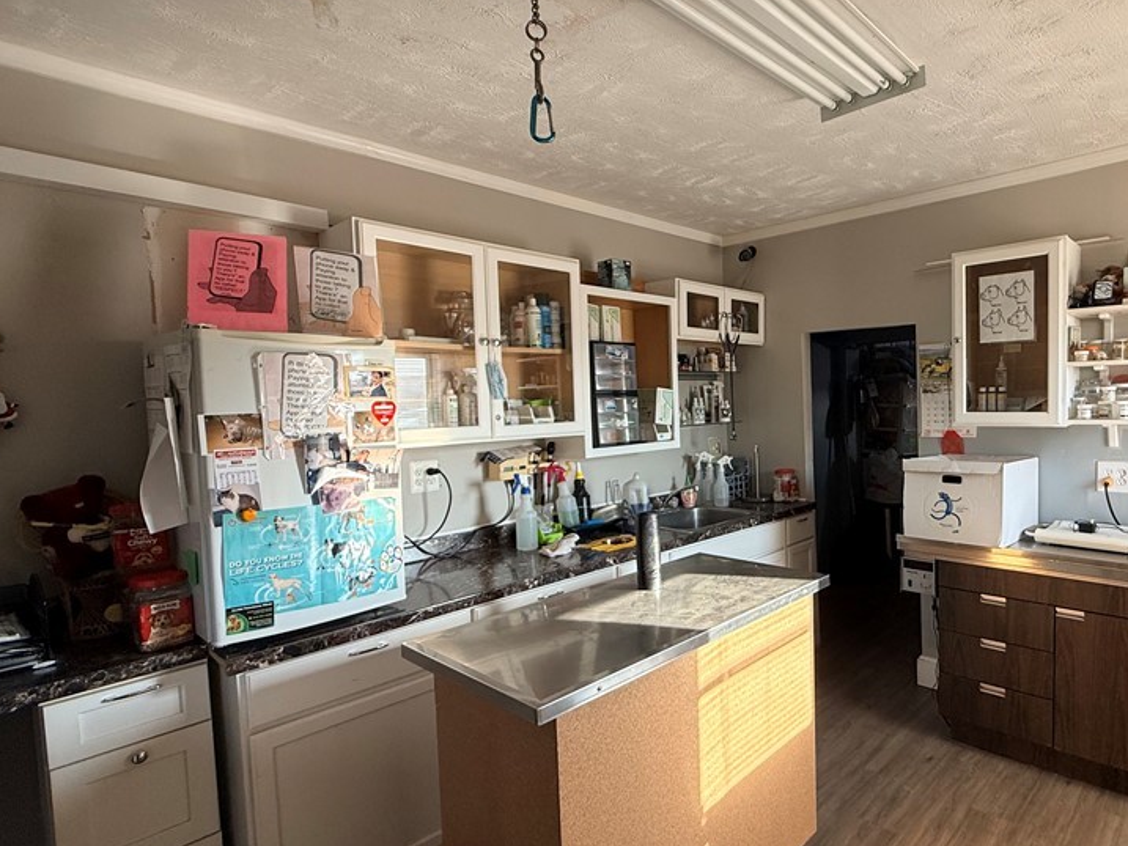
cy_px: 434
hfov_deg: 79.6
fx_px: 652
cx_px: 730
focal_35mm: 20
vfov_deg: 66.0
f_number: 2.2
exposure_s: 1/99
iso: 125
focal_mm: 2.22
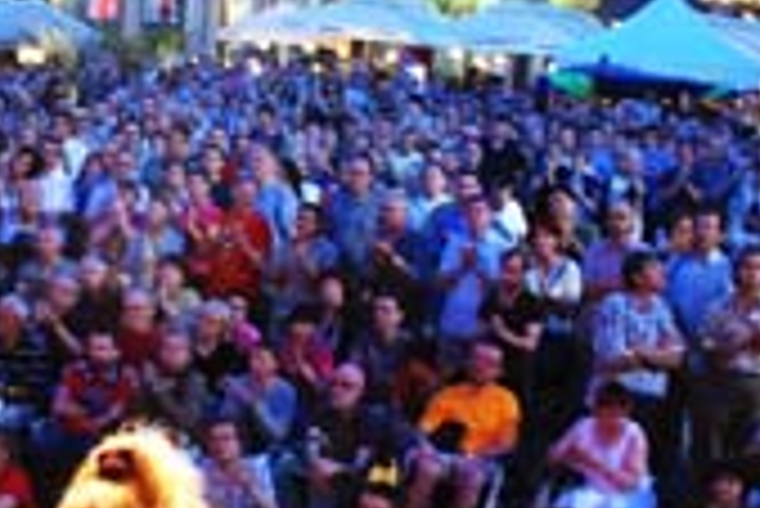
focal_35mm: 80
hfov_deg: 24.7
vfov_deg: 17.0
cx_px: 90
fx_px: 1690
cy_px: 348
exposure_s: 1/13
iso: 1000
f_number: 3.5
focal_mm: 18
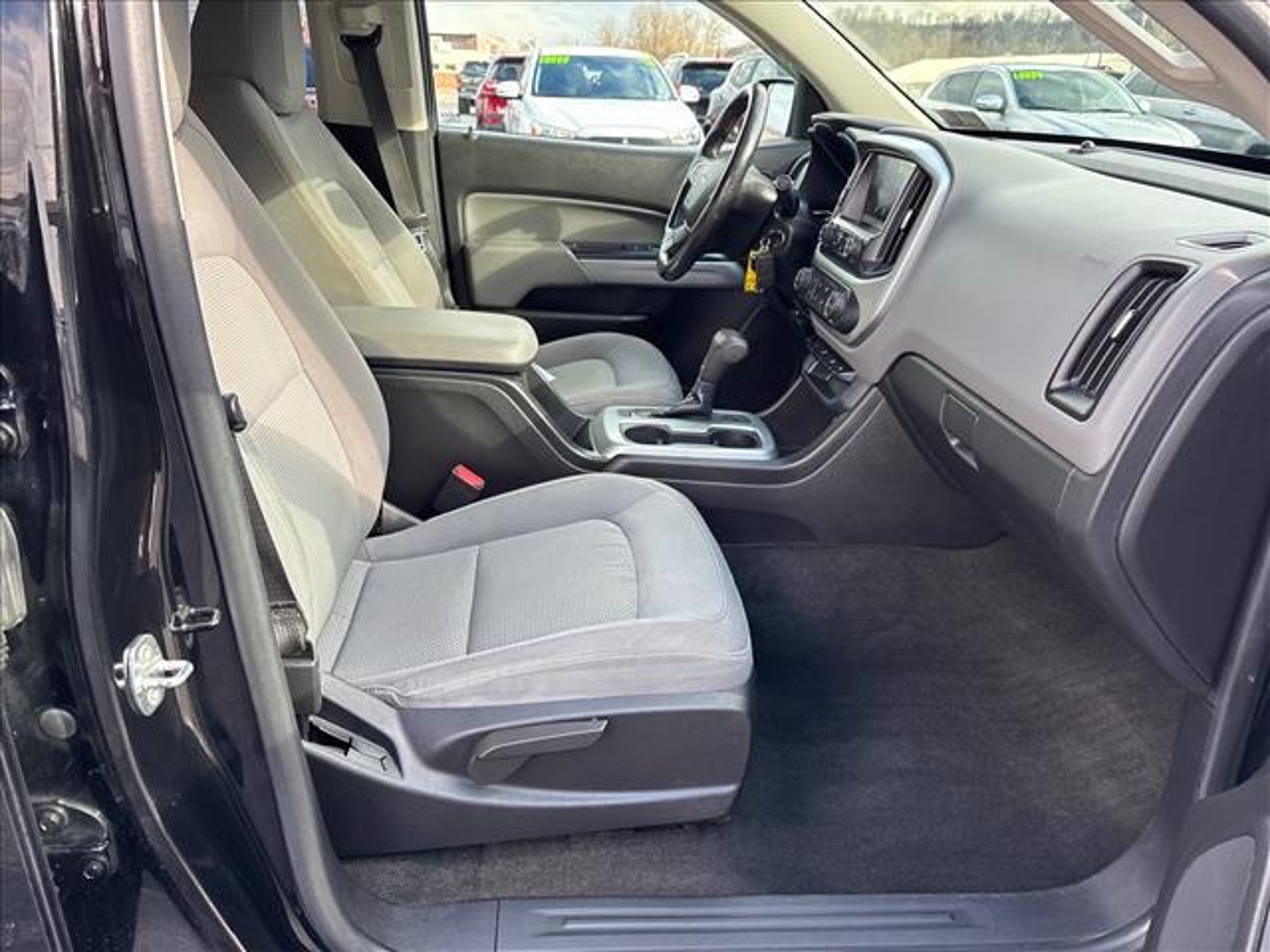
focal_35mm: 26
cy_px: 476
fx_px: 954
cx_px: 635
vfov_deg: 53.1
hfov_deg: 67.3
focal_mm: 5.96
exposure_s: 1/121
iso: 50
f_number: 1.6
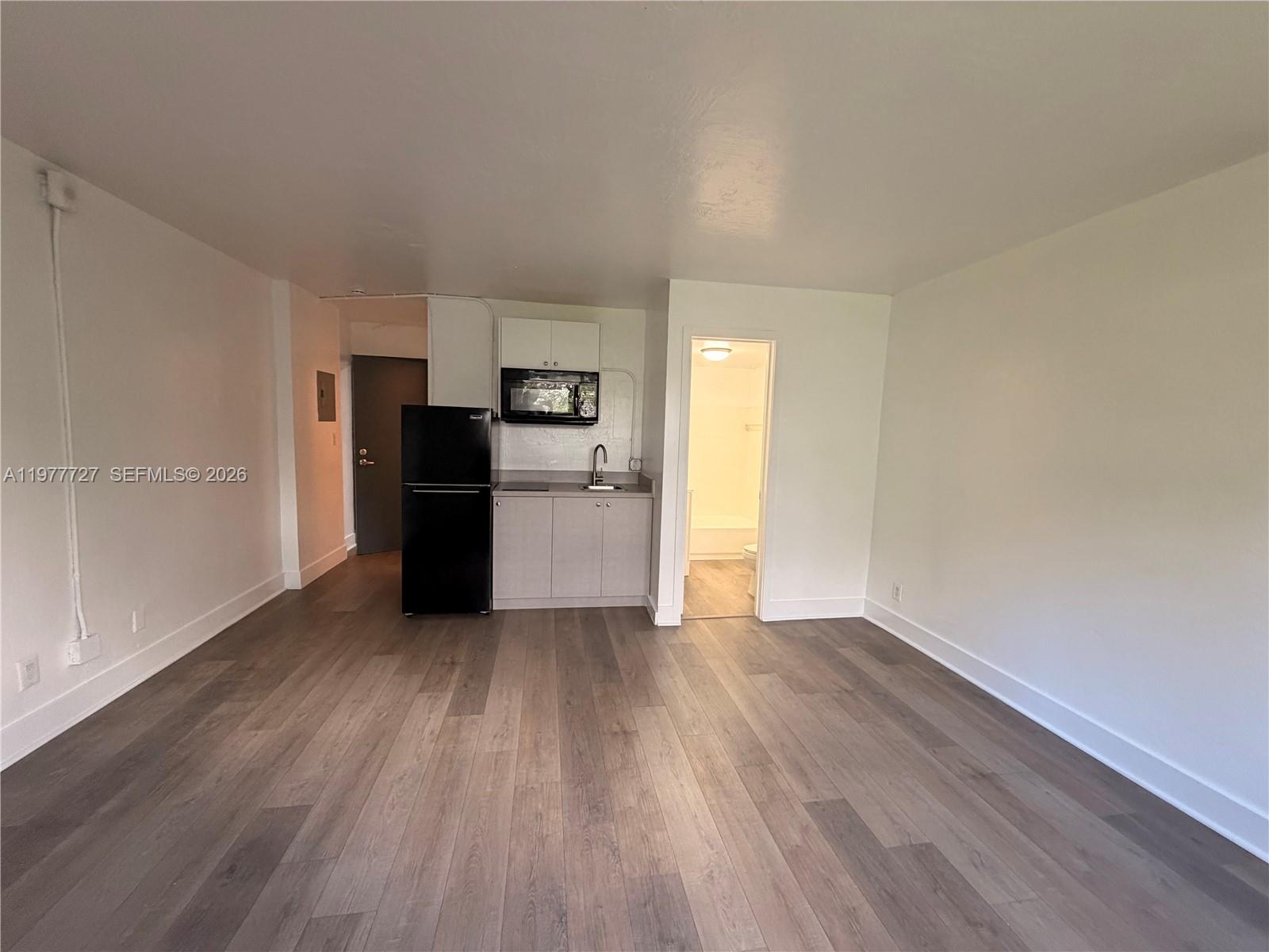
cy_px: 476
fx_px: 513
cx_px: 634
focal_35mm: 14
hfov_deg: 102.1
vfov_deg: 85.7
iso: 250
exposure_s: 1/60
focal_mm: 2.22
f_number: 2.2
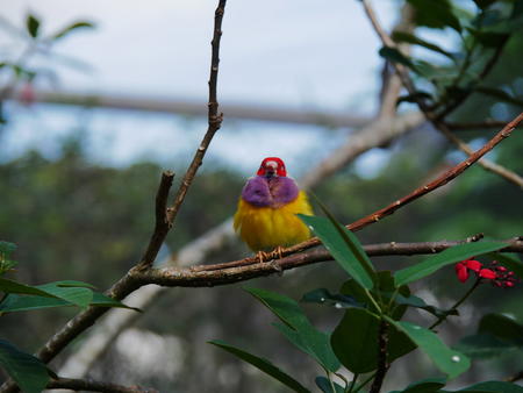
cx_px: 262
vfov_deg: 7.4
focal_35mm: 200
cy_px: 196
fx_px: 3023
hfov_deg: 9.9
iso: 200
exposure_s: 1/250
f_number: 5.6
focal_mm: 100
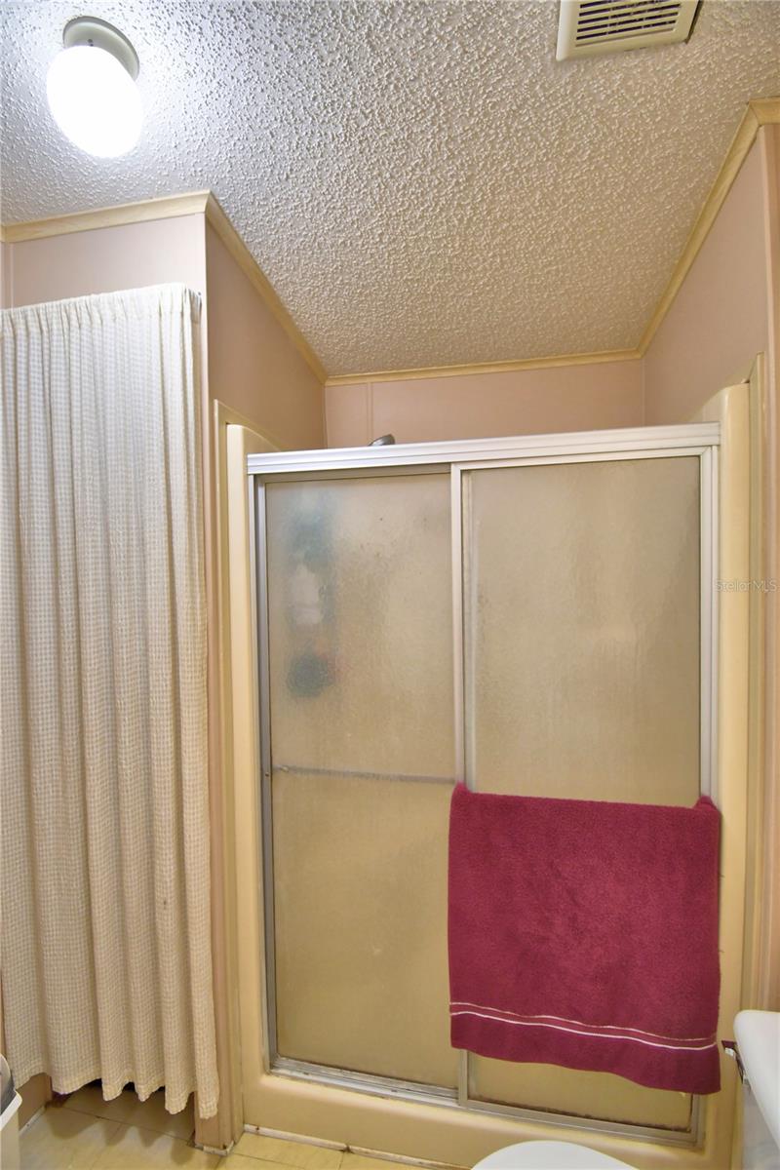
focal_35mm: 15
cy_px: 585
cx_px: 390
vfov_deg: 100.4
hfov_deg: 77.3
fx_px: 487
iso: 560
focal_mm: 10
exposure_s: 1/30
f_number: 4.5
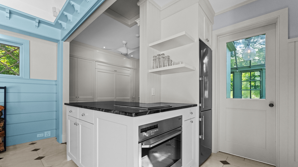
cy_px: 95
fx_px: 126
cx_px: 151
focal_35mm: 16
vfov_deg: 66.9
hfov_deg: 99.5
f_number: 11
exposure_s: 1/40
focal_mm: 14.9
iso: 2000
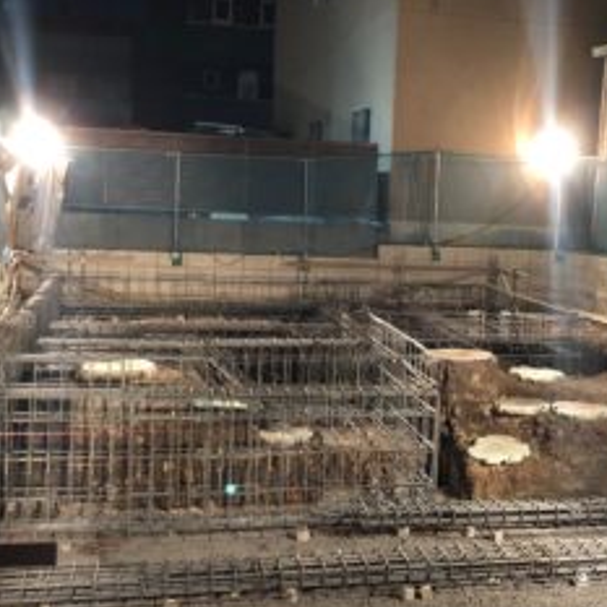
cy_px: 318
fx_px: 1012
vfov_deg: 33.4
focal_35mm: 51
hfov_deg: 33.2
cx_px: 391
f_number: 1.8
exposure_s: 1/4
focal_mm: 4
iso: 100
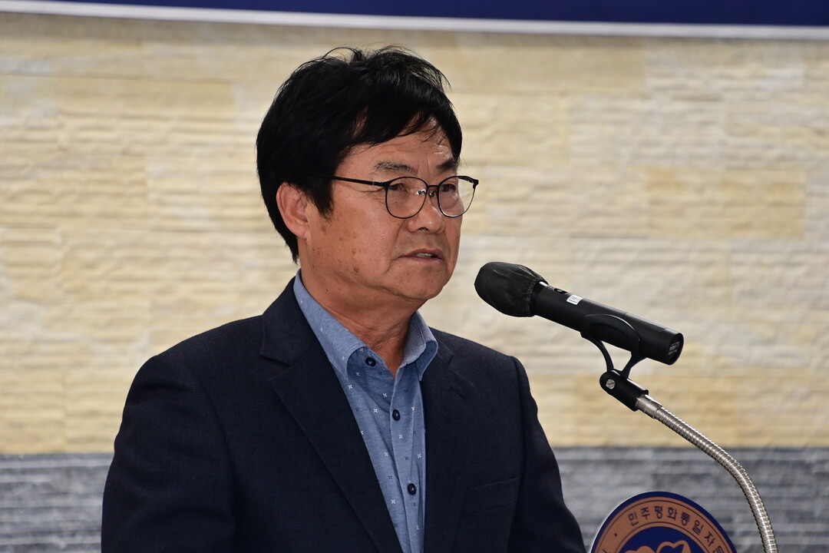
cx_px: 414
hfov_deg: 5.7
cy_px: 276
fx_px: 8289
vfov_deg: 3.8
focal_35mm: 360
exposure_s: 1/125
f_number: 6.3
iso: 1250
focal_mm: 240
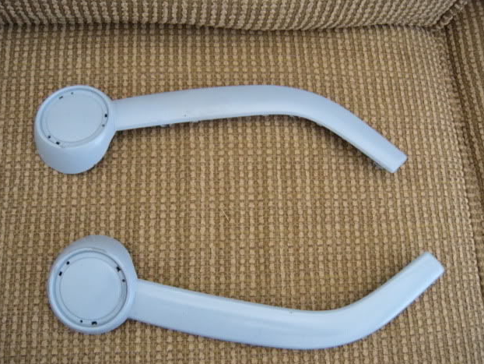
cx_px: 238
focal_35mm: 36
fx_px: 504
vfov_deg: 39.7
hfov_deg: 51.3
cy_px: 186
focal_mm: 5.9
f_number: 3.8
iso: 400
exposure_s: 1/10.5
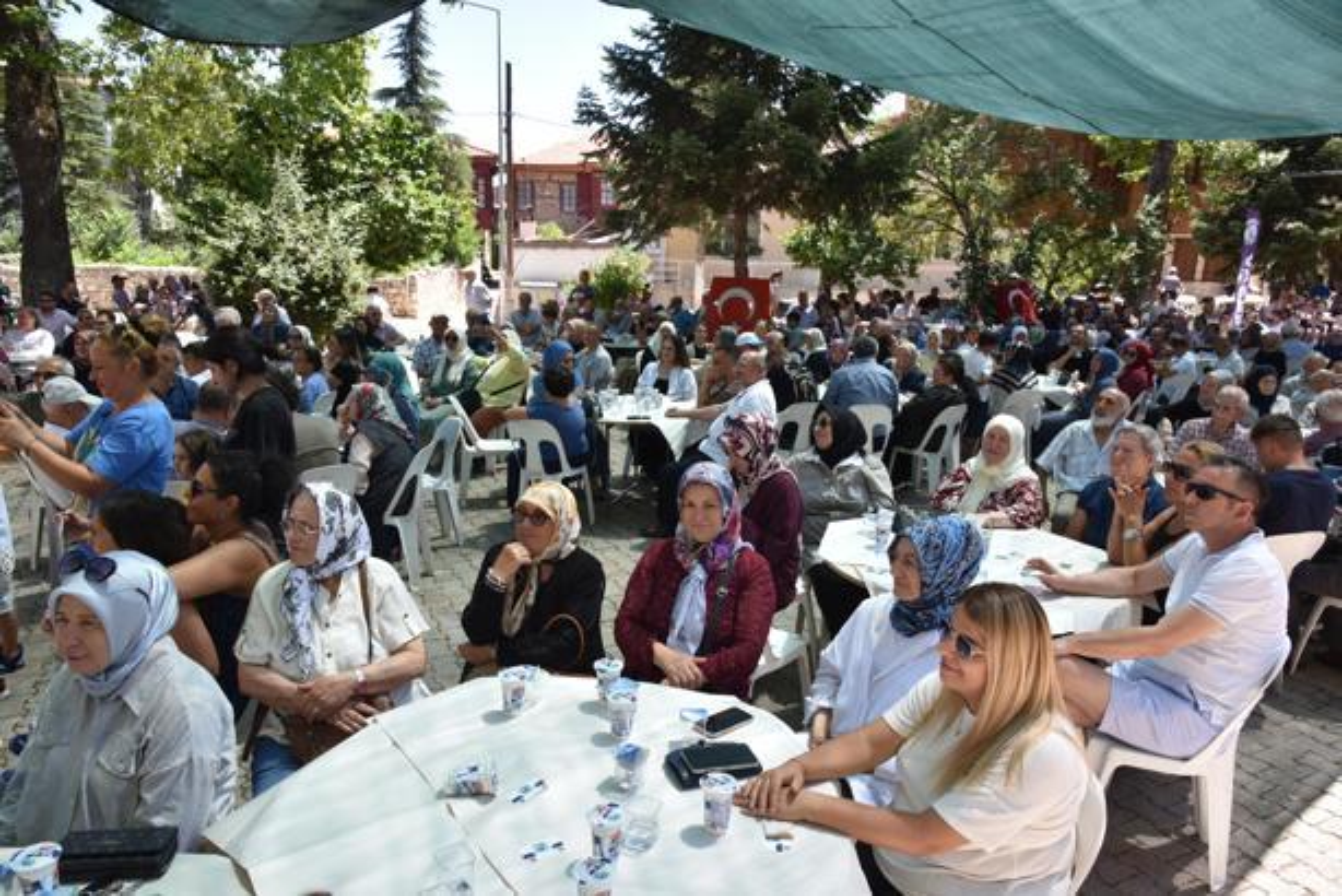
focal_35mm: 24
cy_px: 448
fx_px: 895
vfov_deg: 53.2
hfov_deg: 73.7
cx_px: 671
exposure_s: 1/250
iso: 500
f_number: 8
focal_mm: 24
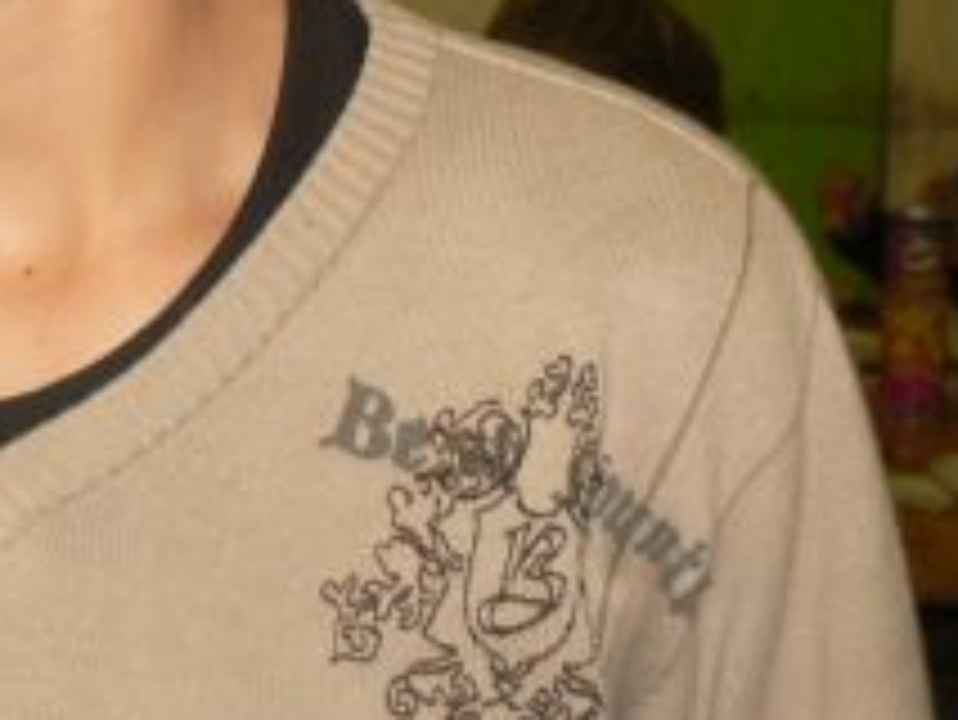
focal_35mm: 108
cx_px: 139
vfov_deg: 13.6
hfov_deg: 18.0
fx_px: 2991
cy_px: 58
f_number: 2.8
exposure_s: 1/30
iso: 100
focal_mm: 6
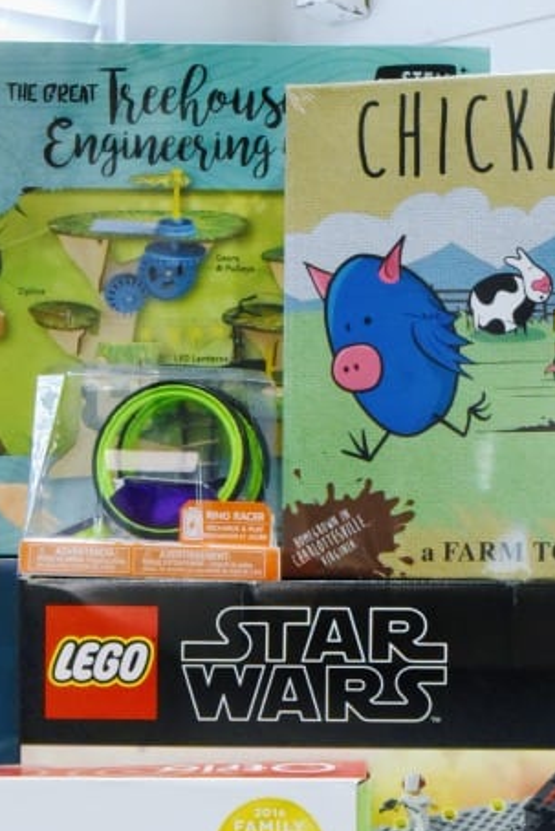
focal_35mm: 104
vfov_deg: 19.5
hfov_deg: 13.2
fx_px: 2403
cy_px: 610
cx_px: 383
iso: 3600
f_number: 18
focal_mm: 35
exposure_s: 1/15
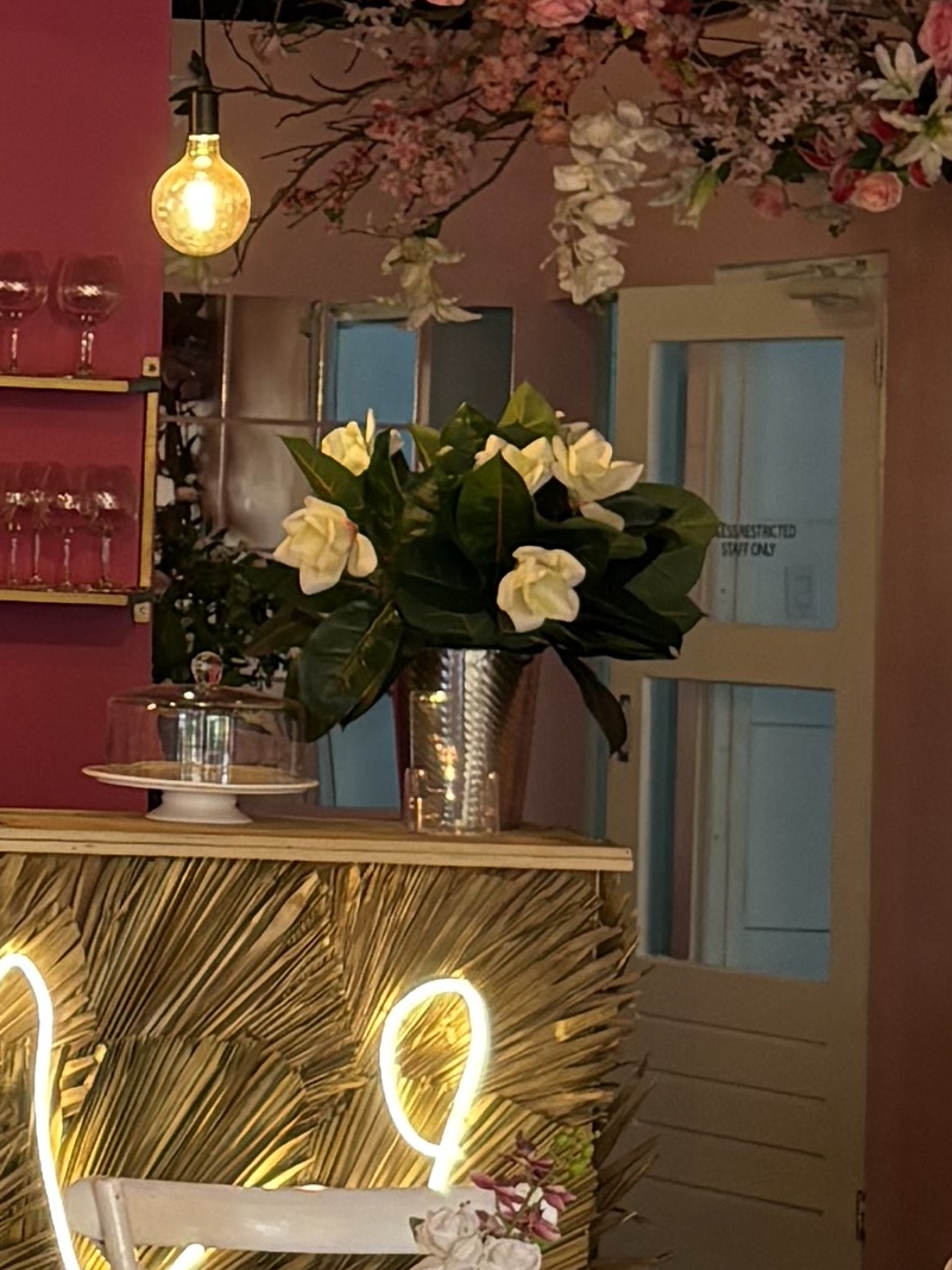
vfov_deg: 14.2
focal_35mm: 139
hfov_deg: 10.3
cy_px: 370
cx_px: -480
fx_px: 5097
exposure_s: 1/50
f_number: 1.6
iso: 100
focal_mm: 5.96
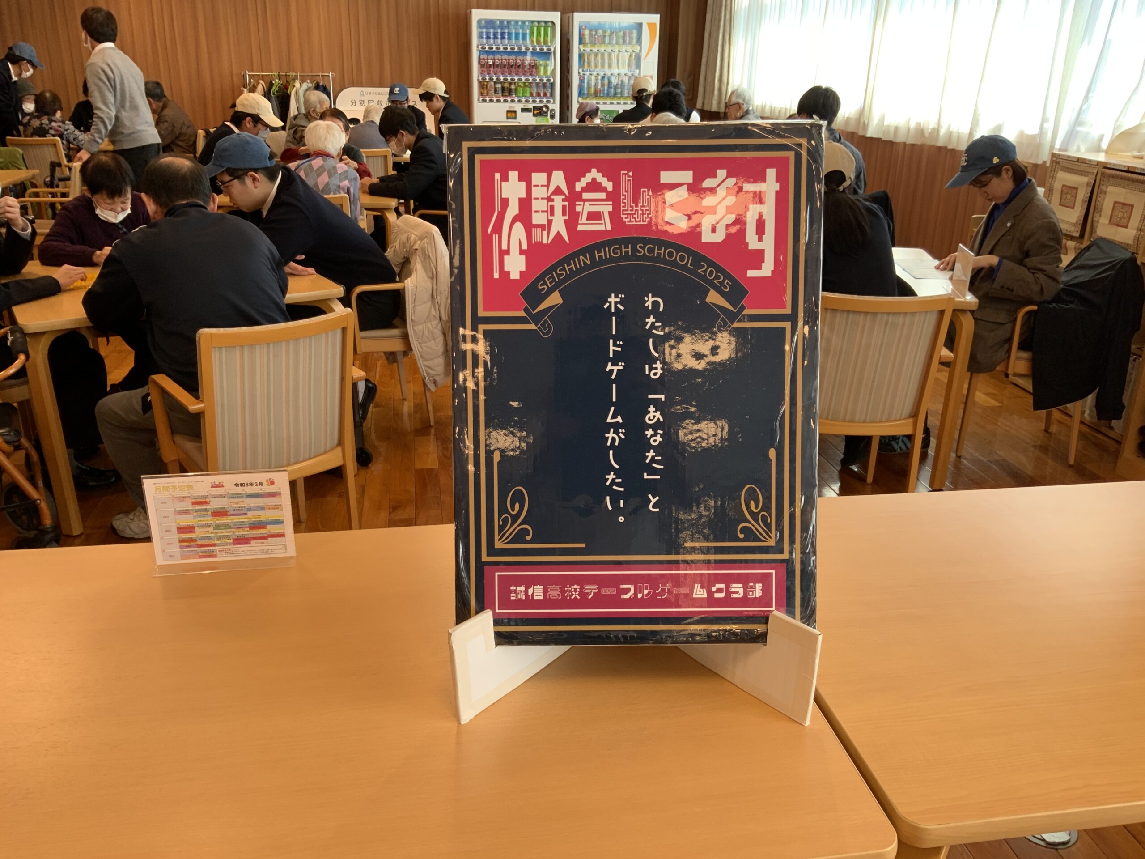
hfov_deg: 61.7
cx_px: 572
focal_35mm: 29
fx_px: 959
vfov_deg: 48.2
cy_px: 430
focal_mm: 3
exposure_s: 1/122
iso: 64
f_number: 1.8
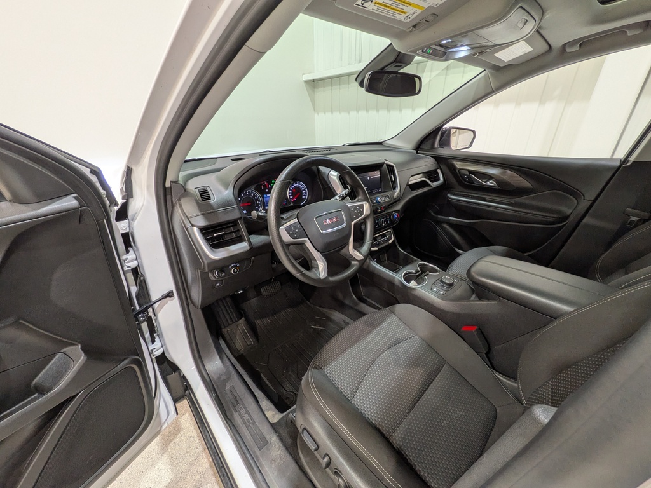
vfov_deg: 85.7
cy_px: 244
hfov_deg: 102.1
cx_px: 326
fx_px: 263
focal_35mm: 14
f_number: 2.2
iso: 107
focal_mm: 1.83
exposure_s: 1/50
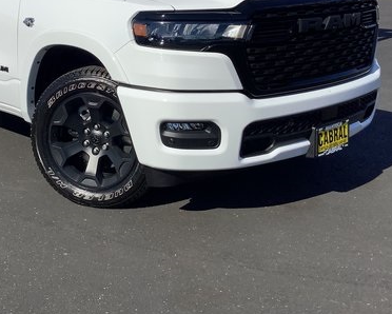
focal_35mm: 52
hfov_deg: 35.1
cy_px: 73
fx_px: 604
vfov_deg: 28.7
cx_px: 95
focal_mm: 3.3
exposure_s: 1/2809
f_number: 2.4
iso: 25
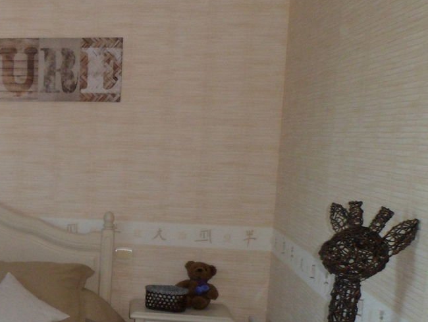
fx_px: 792
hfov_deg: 27.3
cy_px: 276
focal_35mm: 64
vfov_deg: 22.5
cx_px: -62
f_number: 3.3
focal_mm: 4.9
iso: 120
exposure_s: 1/45
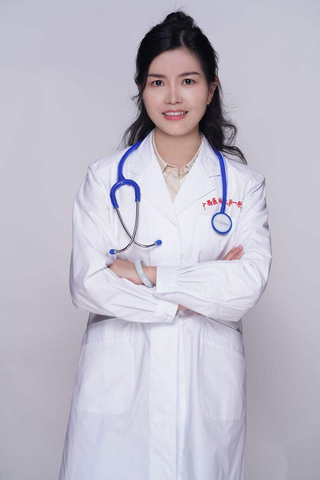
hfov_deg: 16.1
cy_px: 240
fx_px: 1133
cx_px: 160
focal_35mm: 85
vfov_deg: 23.9
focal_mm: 85
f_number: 5.6
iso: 100
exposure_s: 1/160
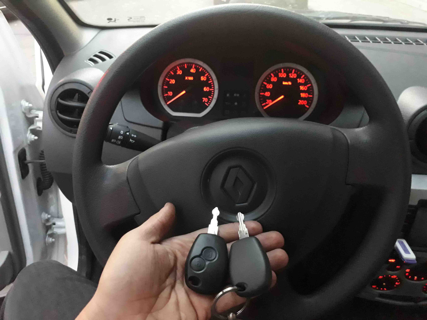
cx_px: 214
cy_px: 160
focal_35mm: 27
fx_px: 333
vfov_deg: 51.4
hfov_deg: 65.3
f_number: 1.9
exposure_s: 1/10
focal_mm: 3.6
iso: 800
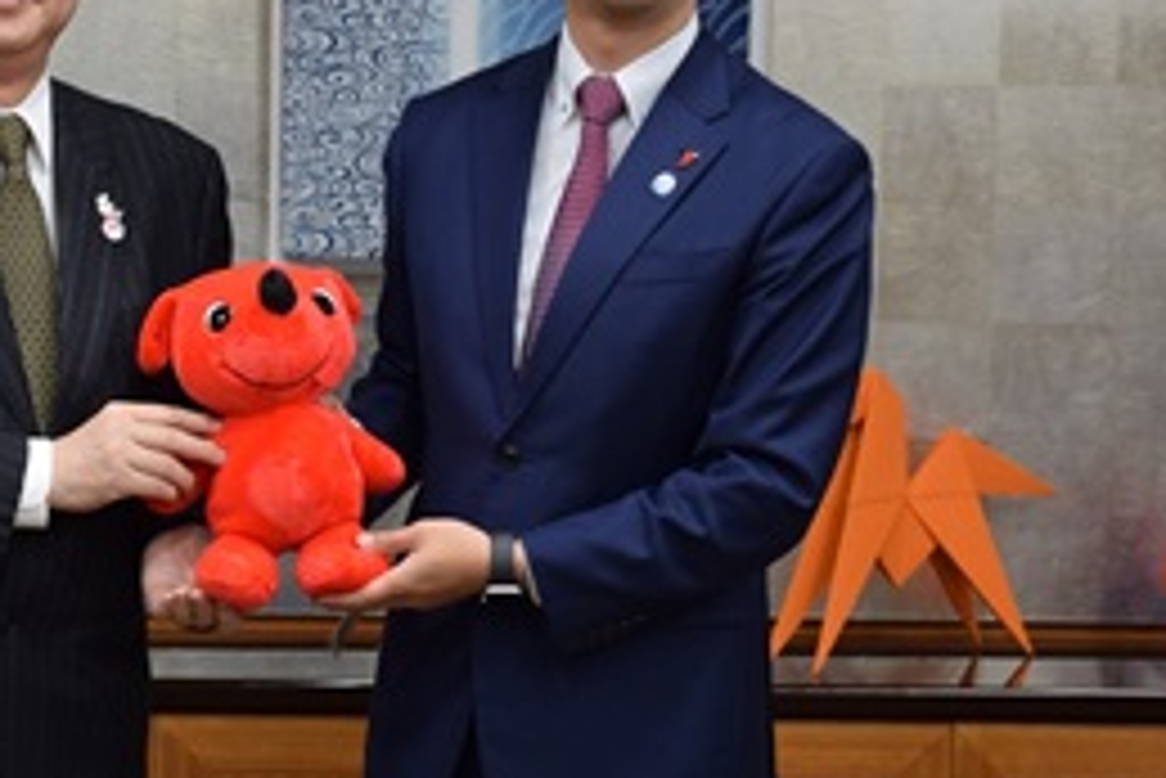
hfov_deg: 27.0
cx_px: 297
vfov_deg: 18.4
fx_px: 2398
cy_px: 220
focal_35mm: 74
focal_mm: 32
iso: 400
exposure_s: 1/60
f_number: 4.5
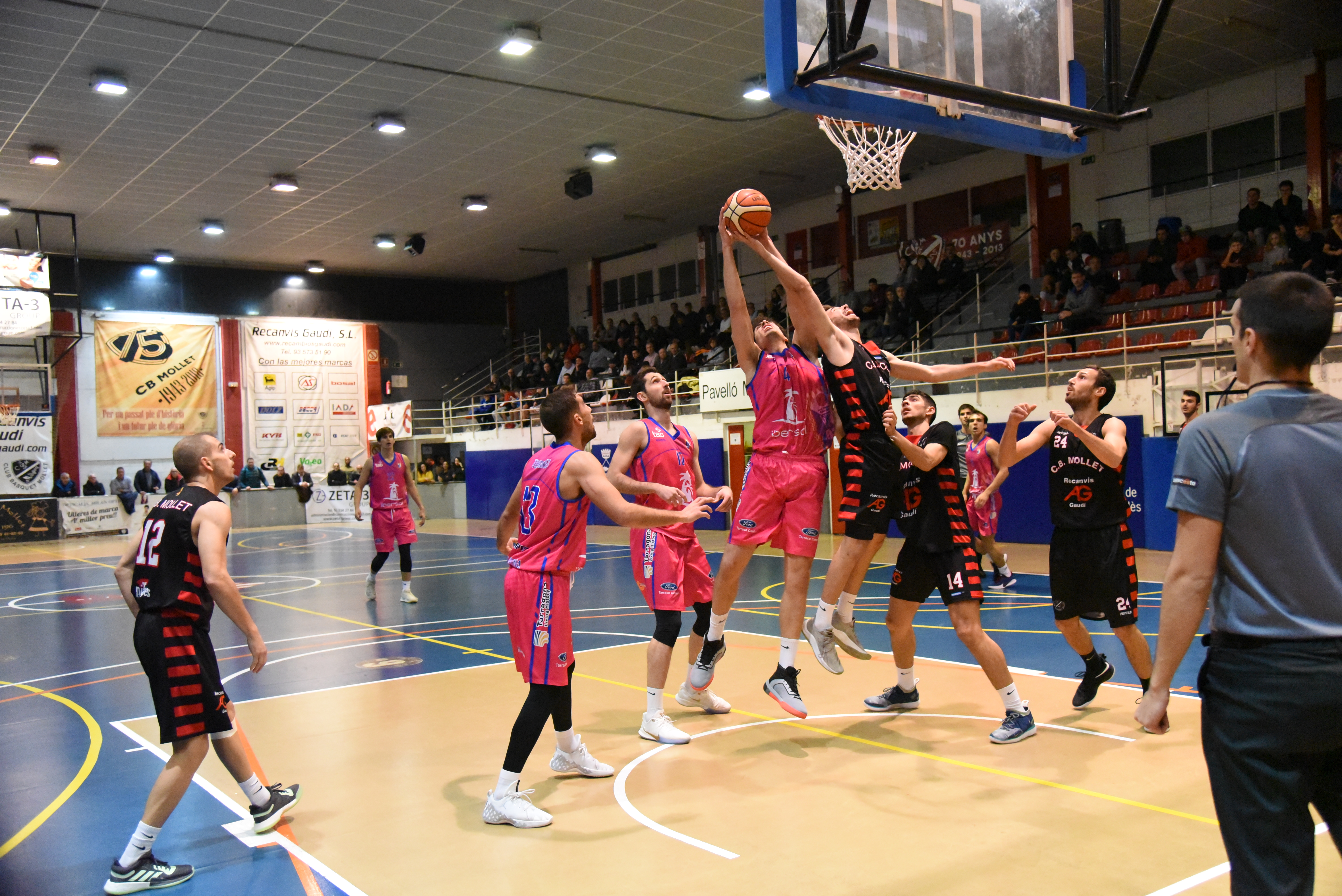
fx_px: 1193
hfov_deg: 58.7
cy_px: 448
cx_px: 671
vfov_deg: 41.1
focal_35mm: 32
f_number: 4
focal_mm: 32
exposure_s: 1/640
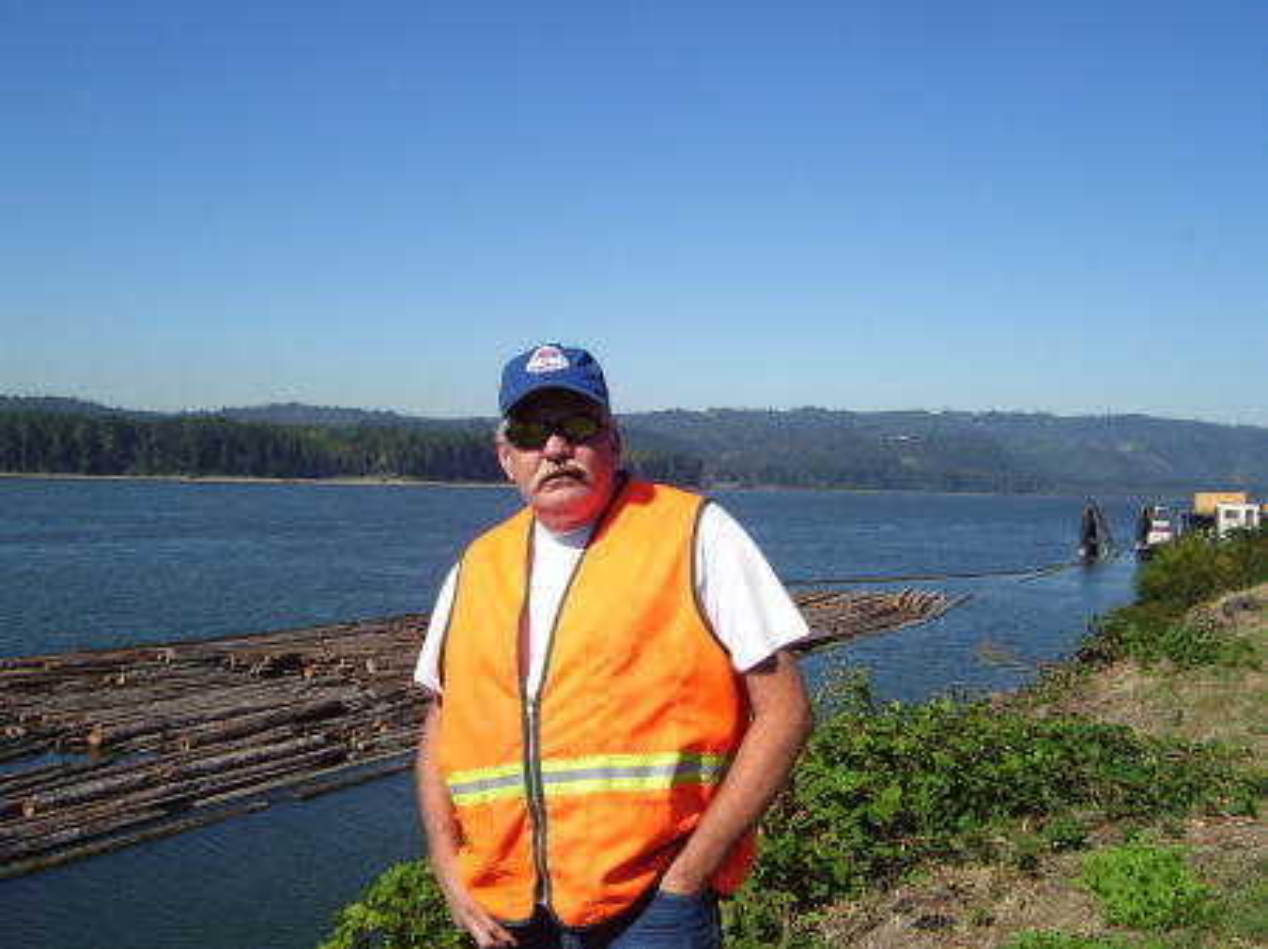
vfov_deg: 39.6
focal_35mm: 36
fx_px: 1318
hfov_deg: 51.4
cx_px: 634
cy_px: 474
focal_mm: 6
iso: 80
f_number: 4.8
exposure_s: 1/750
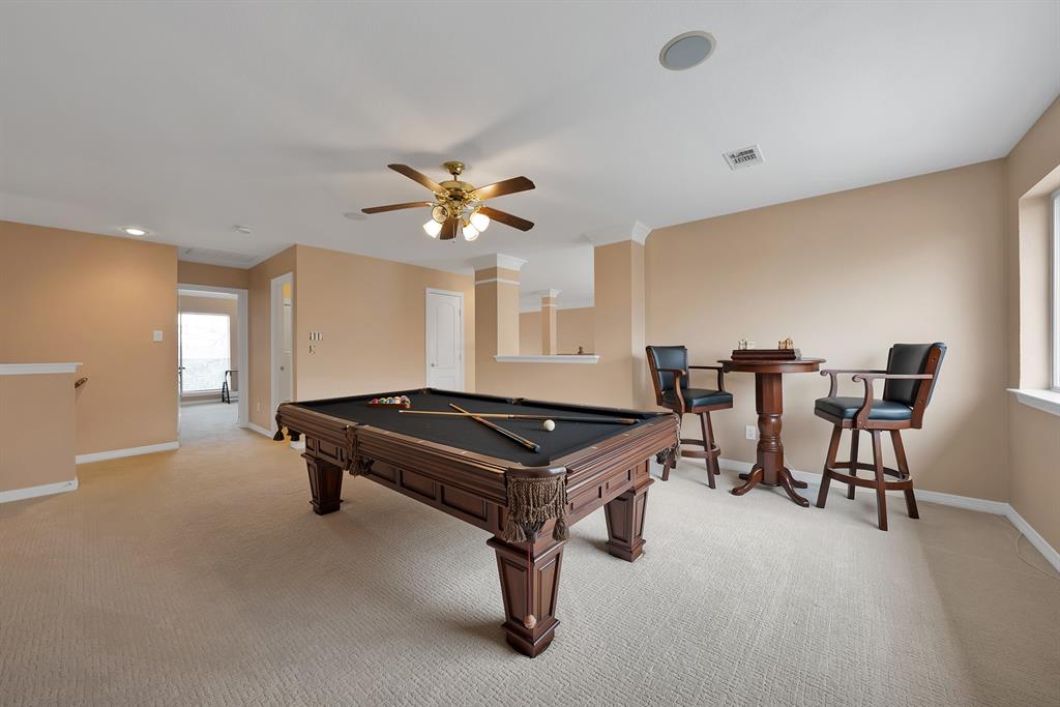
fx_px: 353
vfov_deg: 90.0
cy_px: 354
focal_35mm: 12
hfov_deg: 112.6
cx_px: 530
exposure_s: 1/5
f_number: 9
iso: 640
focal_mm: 12
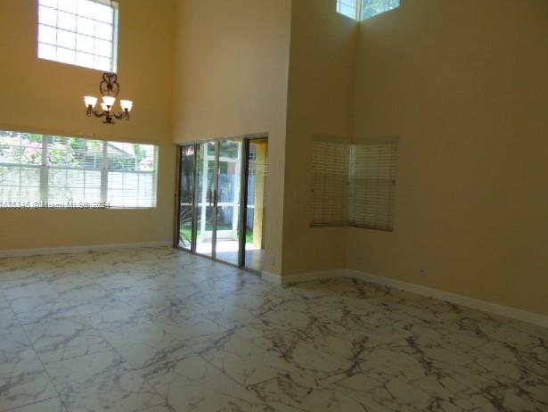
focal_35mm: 26
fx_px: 412
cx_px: 271
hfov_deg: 67.3
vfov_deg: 53.1
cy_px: 205
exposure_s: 1/60
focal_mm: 4.5
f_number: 3
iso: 80
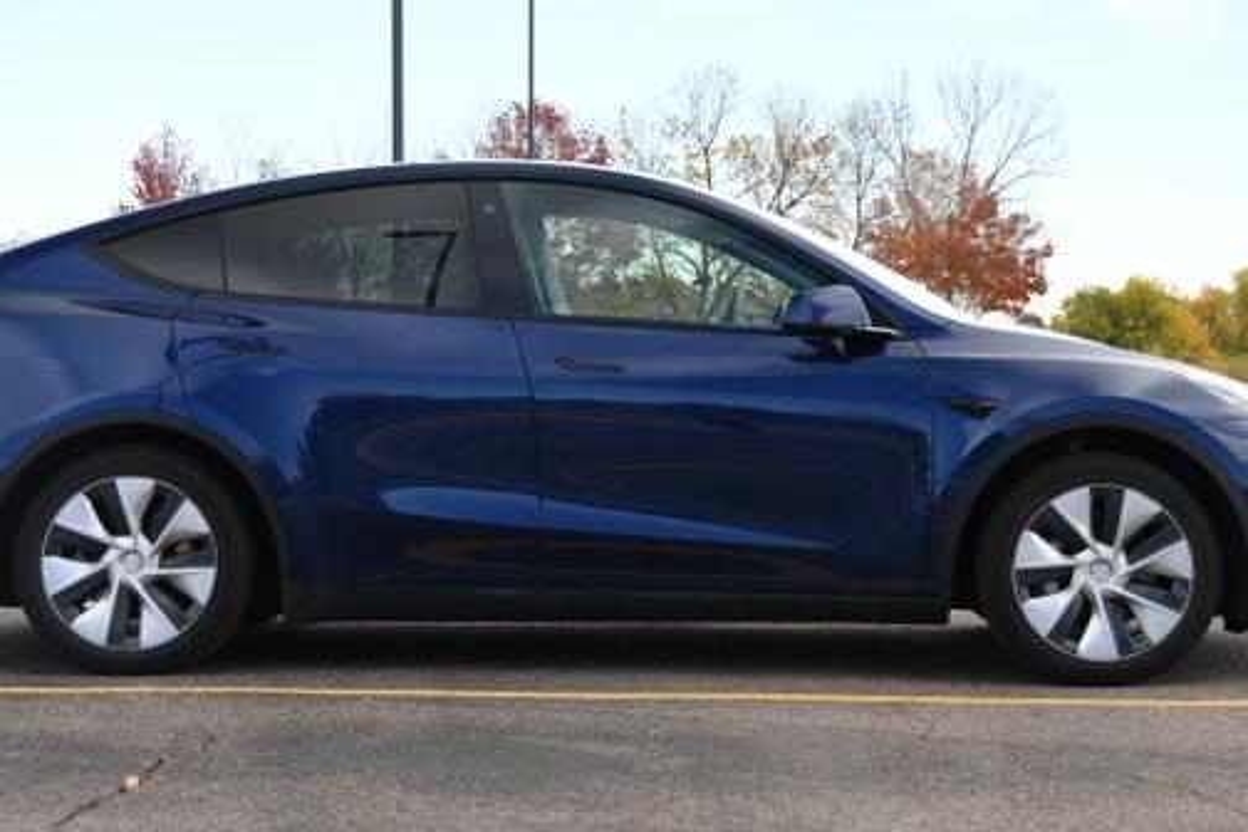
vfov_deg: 17.1
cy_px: 416
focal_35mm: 80
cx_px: 624
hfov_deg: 25.4
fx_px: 2773
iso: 100
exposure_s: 1/125
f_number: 5.6
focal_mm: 40
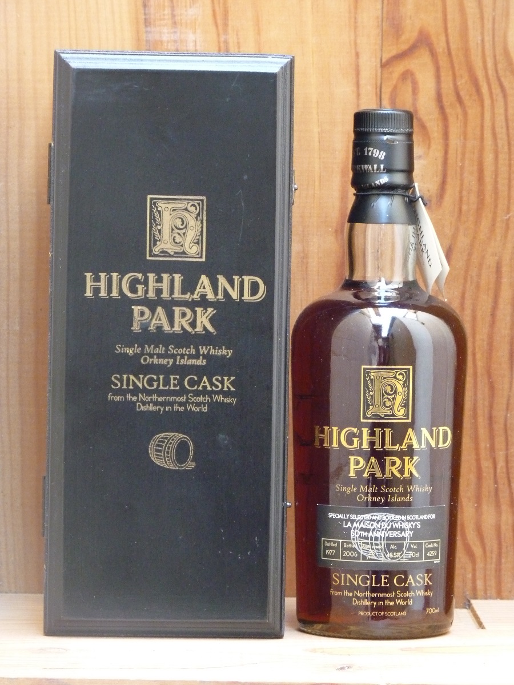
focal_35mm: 167
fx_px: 3306
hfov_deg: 8.9
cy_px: 342
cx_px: 257
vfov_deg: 11.8
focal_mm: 29.7
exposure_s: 1/25
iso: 800
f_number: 3.7
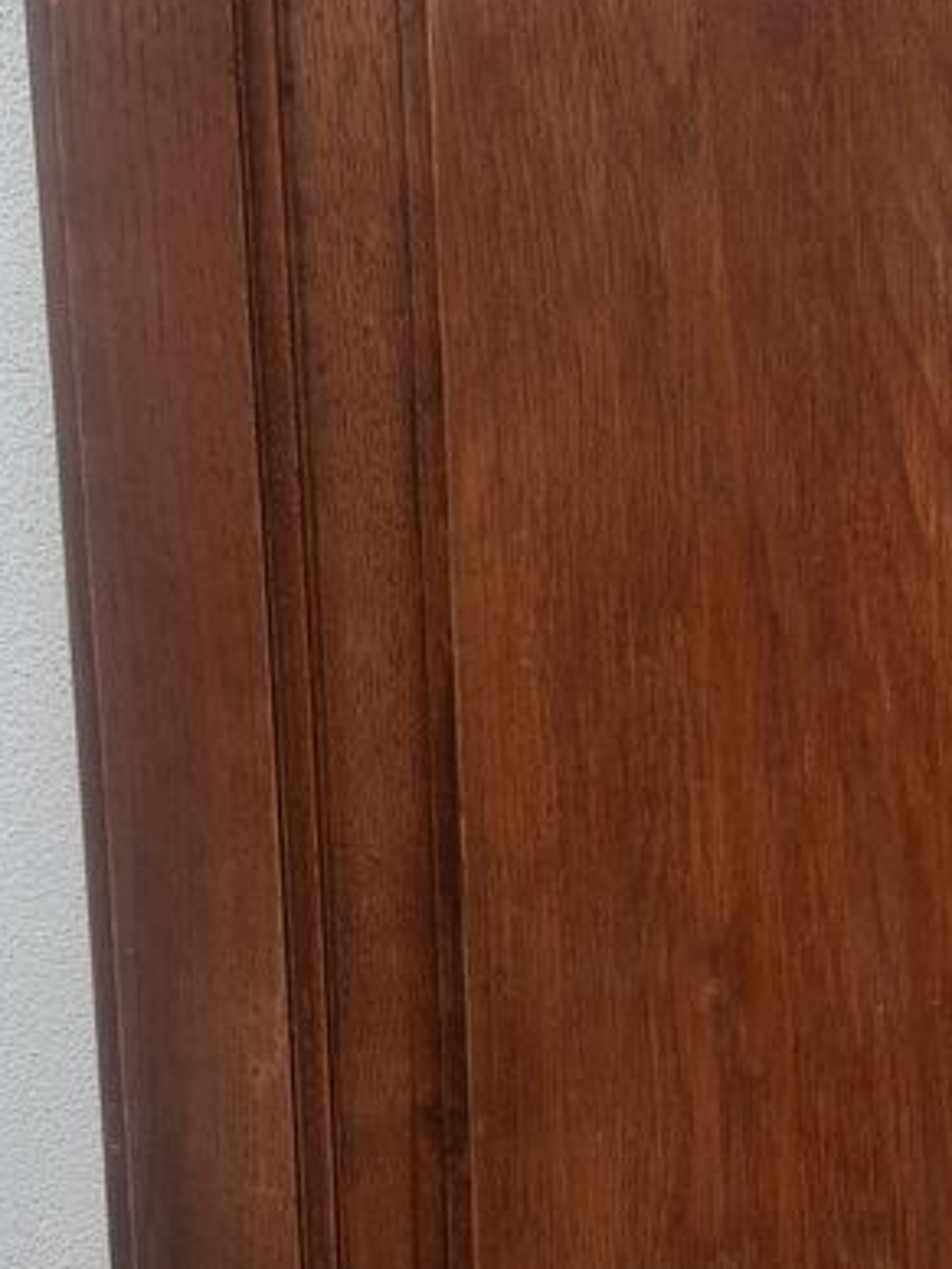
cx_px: 926
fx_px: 2457
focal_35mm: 67
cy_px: 752
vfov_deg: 28.9
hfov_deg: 21.3
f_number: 1.7
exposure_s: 1/109
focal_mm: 3.92
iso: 40
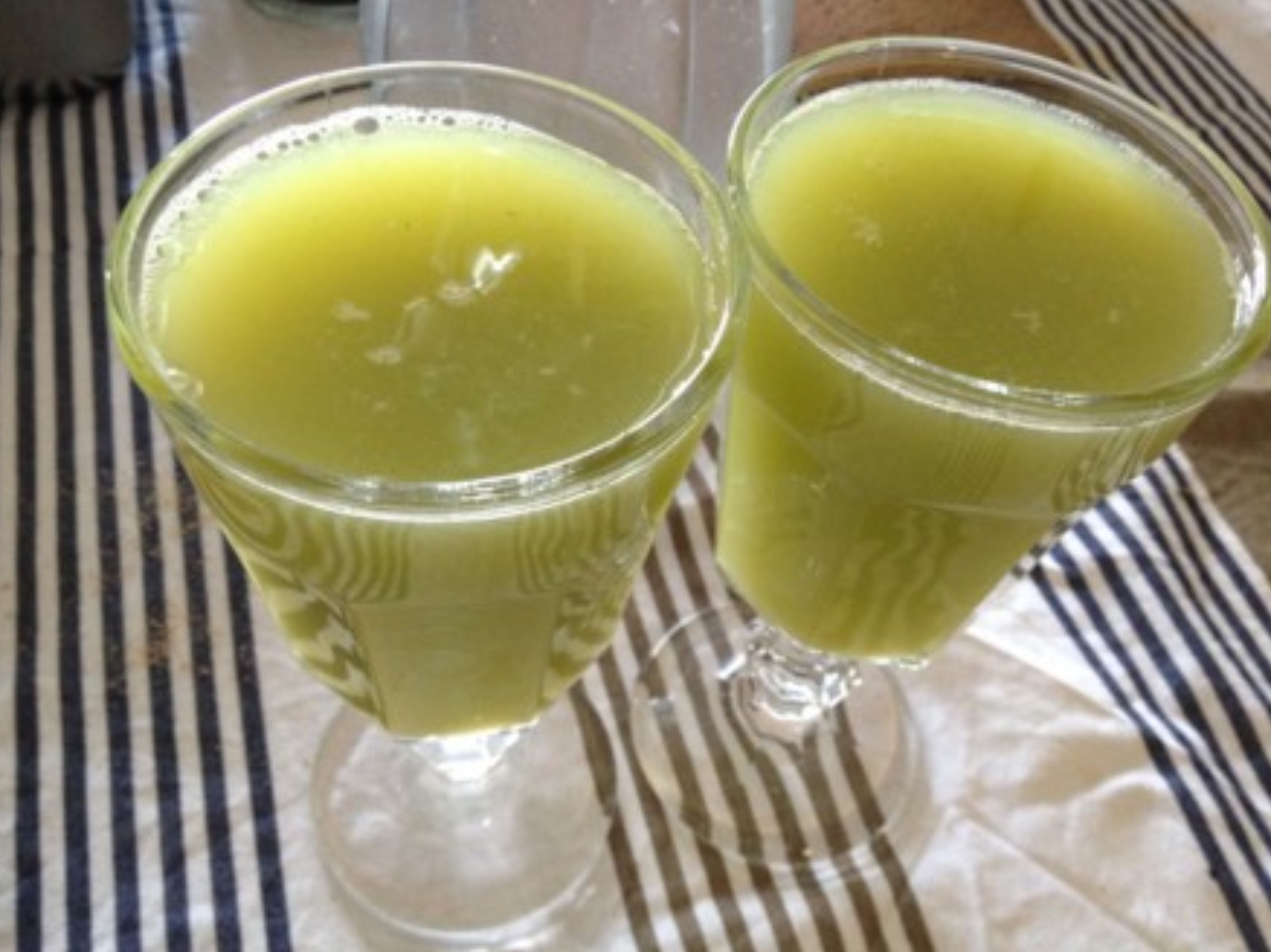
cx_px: 636
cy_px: 467
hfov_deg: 51.4
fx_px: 1321
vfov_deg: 39.6
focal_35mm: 36
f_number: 2.4
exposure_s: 1/20
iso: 200
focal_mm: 4.28
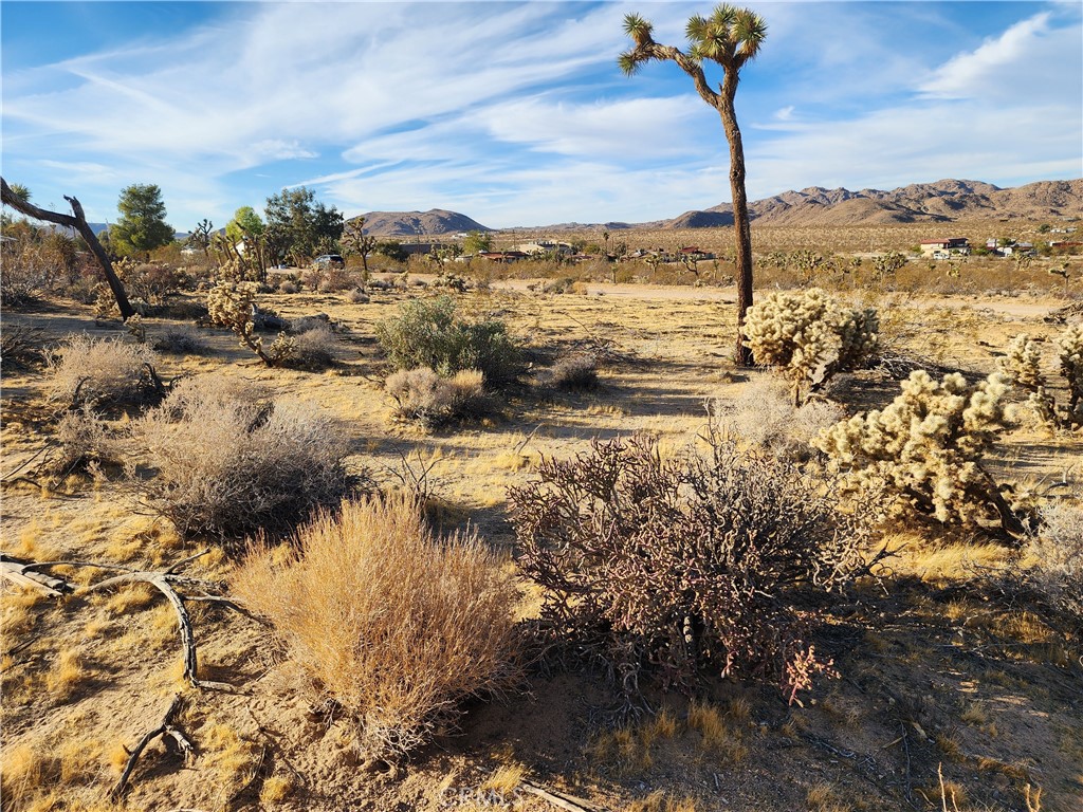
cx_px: 542
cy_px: 406
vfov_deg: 58.9
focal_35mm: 23
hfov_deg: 73.9
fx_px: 720
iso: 12
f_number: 1.8
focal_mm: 6.4
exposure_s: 1/724
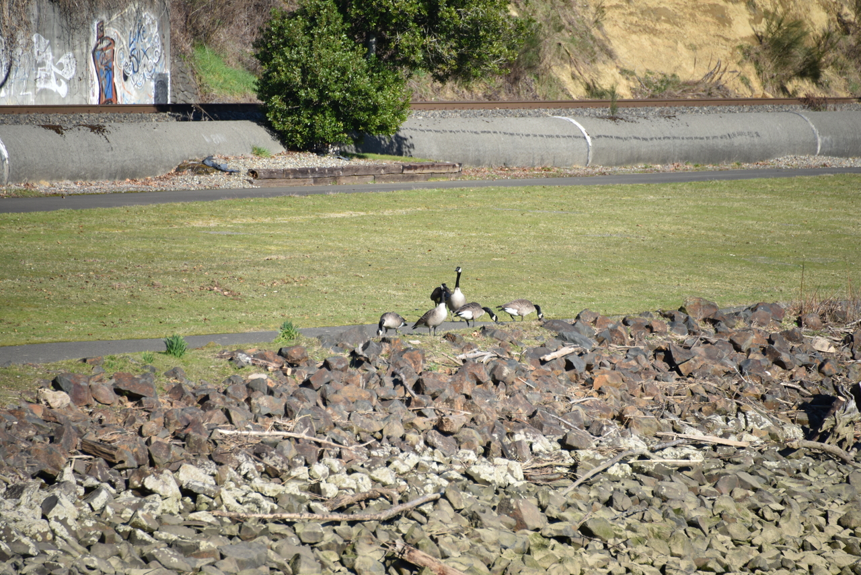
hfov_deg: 6.9
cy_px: 288
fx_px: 7176
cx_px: 430
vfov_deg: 4.6
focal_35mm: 300
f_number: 5.6
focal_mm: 300
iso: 220
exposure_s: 1/640
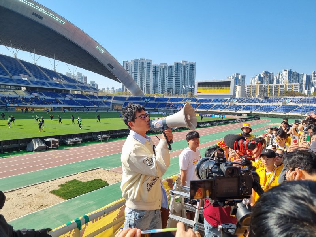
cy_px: 118
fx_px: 237
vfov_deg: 53.1
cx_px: 158
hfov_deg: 67.3
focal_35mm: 26
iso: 50
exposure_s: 1/1928
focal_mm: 5.4
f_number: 1.8
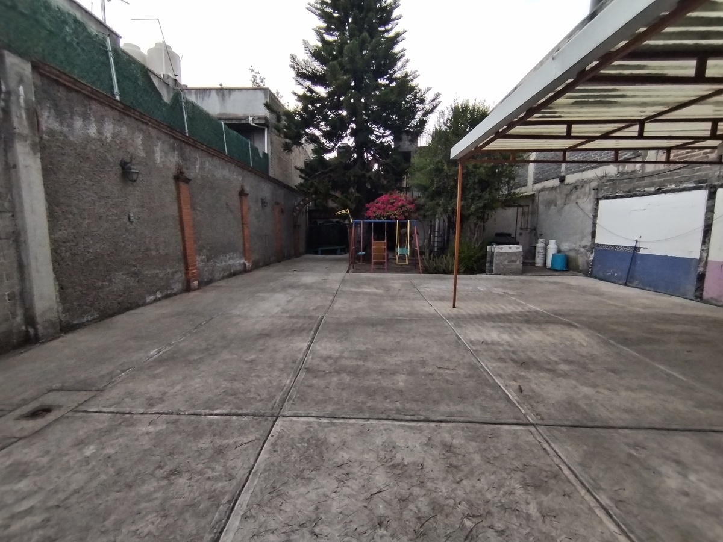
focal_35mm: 16
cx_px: 362
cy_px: 271
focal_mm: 1.42
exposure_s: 1/234
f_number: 2.2
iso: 100
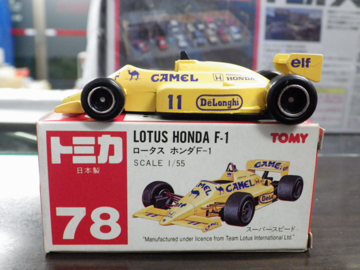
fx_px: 437
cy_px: 138
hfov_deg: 44.8
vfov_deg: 34.4
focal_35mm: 42
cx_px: 183
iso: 800
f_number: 3.6
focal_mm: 7.4
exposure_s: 1/25
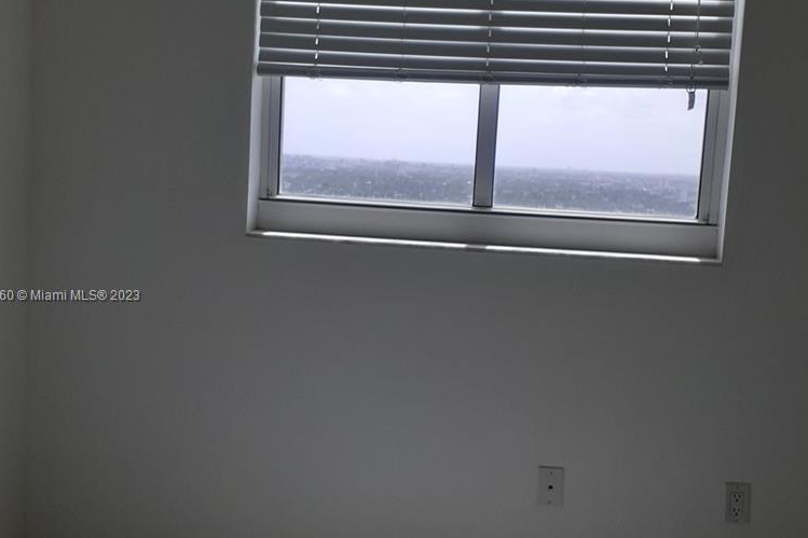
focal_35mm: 45
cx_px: 428
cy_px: 296
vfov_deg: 29.8
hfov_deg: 43.6
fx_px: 1010
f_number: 1.9
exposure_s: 1/696
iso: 40
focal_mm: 3.6
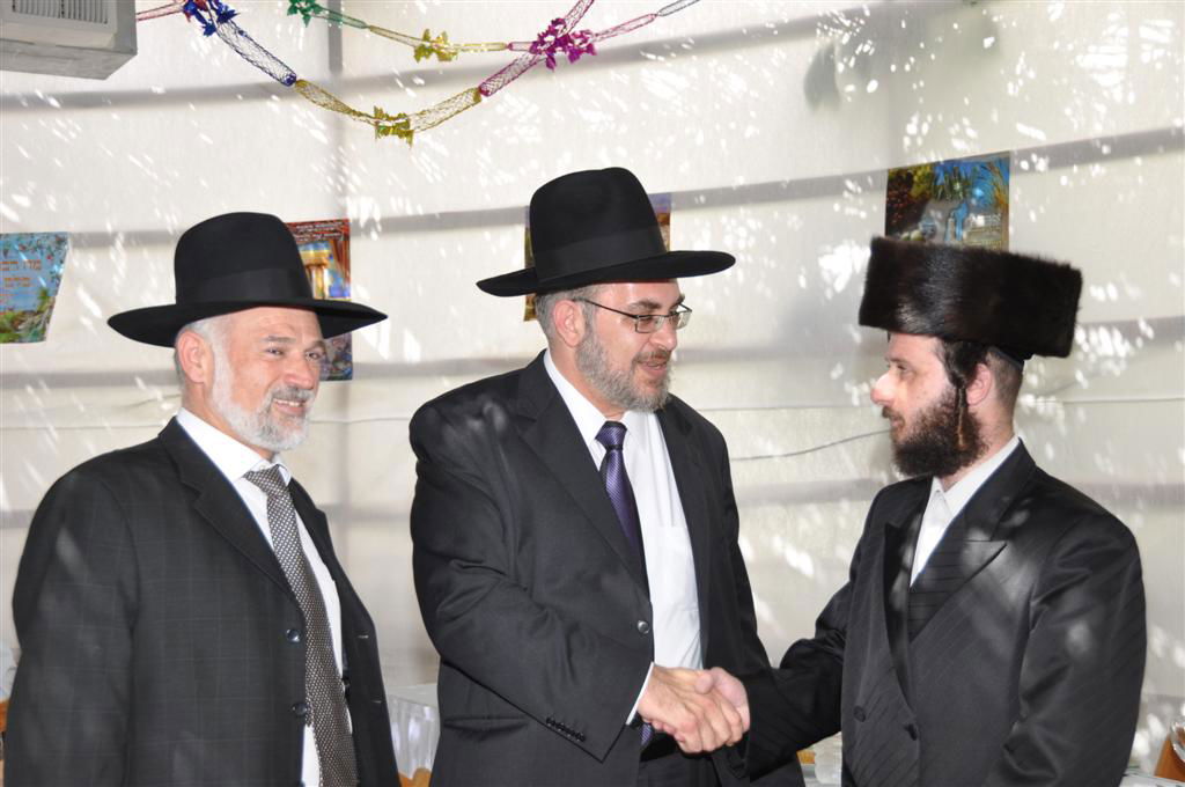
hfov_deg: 36.9
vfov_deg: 25.0
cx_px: 592
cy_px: 394
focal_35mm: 54
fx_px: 1775
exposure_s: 1/160
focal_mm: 36
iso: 200
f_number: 6.3
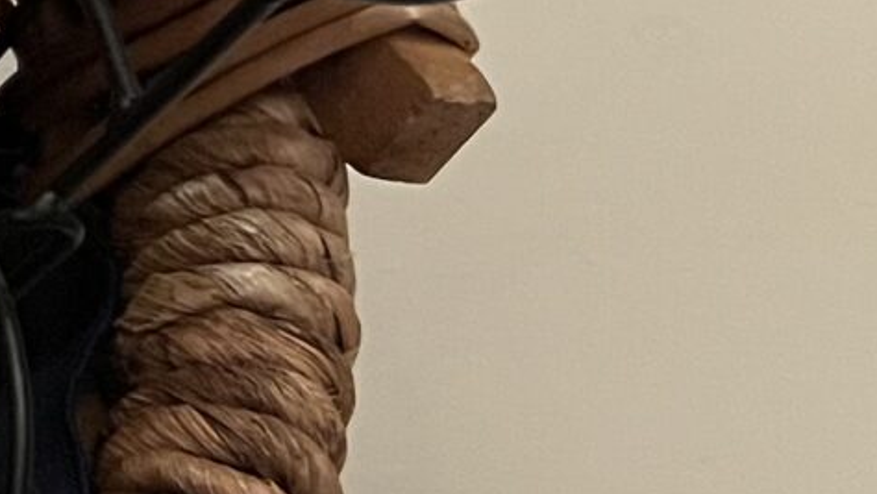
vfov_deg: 7.7
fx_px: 3559
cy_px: -357
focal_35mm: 153
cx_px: -1356
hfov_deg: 11.2
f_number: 1.5
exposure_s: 1/30
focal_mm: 5.7
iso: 640
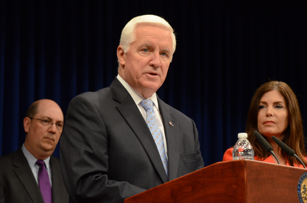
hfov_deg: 11.3
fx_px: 1557
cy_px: 102
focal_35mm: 183
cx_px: 154
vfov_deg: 7.5
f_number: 7.1
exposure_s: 1/100
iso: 2000
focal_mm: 122
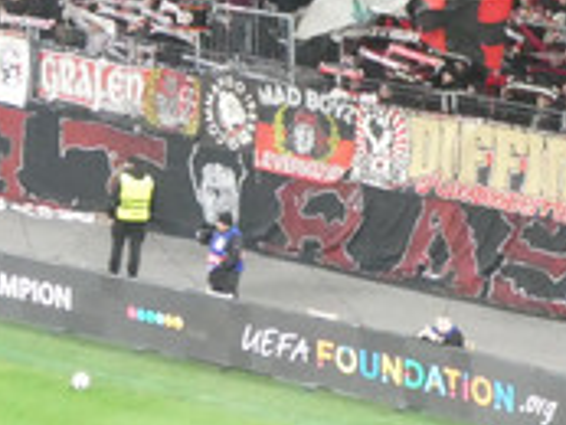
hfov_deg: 5.9
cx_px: 111
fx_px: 5449
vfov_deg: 4.4
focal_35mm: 333
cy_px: -330
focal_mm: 16.1
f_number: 4.9
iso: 1250
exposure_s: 1/80
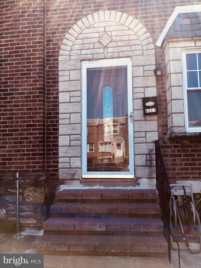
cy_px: 134
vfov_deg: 58.4
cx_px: 100
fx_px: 240
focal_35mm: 31
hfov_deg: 45.4
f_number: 2.4
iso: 25
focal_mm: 3.3
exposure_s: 1/512
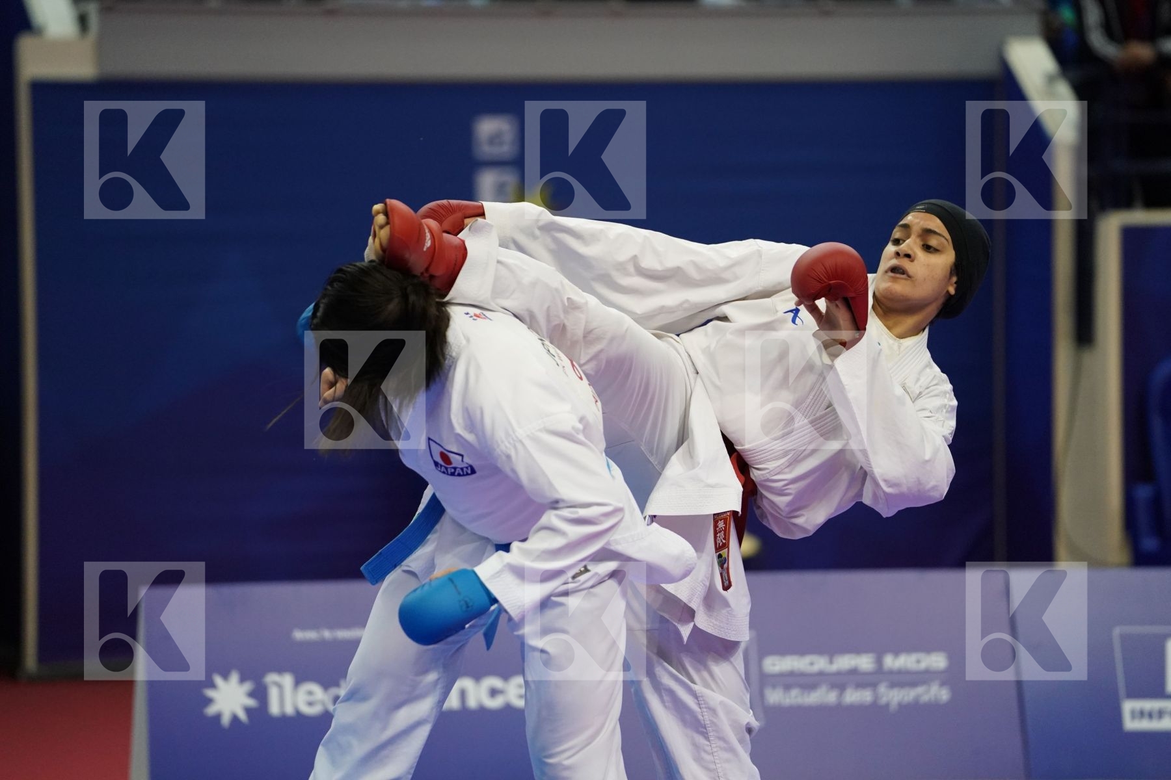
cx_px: 586
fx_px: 5985
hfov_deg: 11.2
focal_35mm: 184
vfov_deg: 7.5
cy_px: 390
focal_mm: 184
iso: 4000
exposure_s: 1/1000
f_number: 2.8
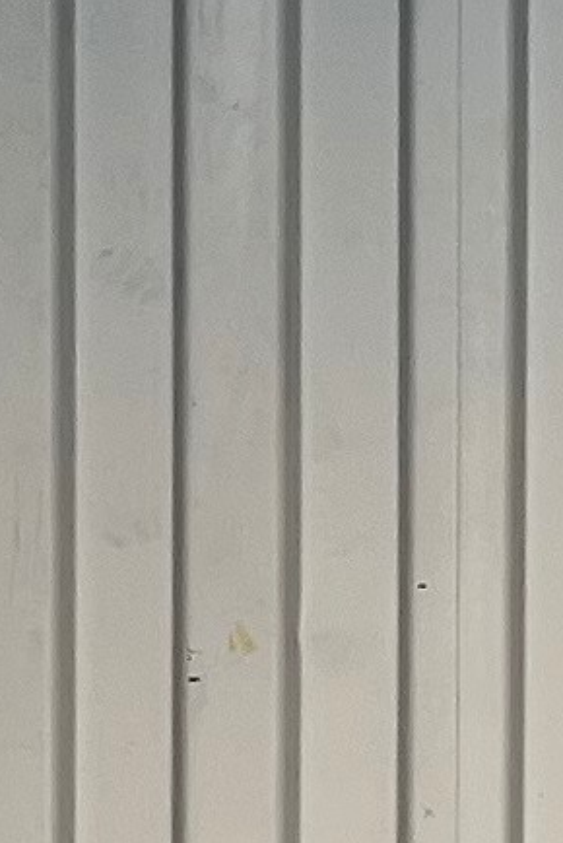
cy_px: 569
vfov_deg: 8.2
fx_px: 5878
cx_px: 641
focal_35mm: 251
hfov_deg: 5.5
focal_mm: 5.1
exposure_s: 1/121
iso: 100
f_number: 1.6
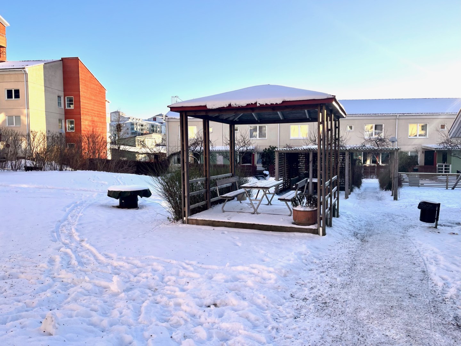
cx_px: 230
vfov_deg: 53.1
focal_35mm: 26
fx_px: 346
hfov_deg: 67.3
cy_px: 173
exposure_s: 1/1748
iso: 50
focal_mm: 5.1
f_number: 1.6
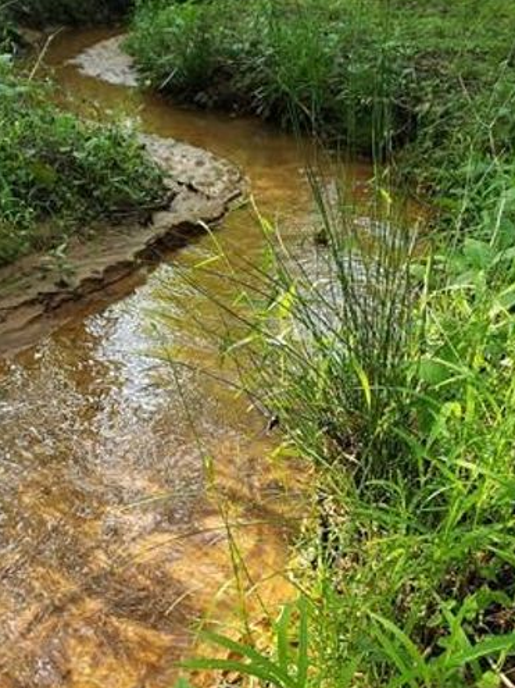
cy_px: 363
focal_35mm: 35
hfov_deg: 40.5
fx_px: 695
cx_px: 210
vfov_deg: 52.6
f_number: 2.4
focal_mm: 4.3
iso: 160
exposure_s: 1/60
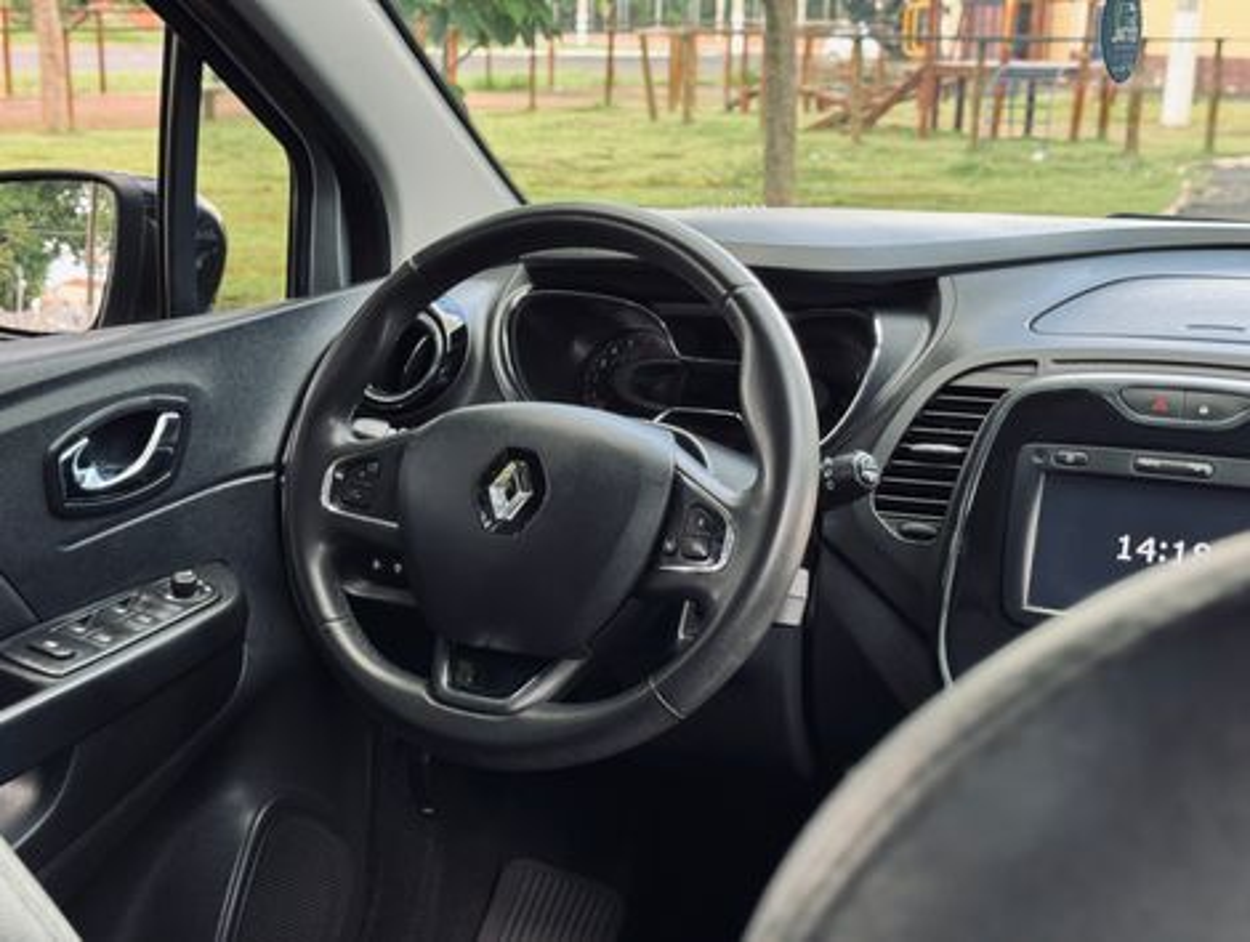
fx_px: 1736
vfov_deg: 30.3
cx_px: 625
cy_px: 471
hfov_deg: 39.6
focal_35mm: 48
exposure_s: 1/103
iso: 100
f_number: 1.78
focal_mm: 6.76
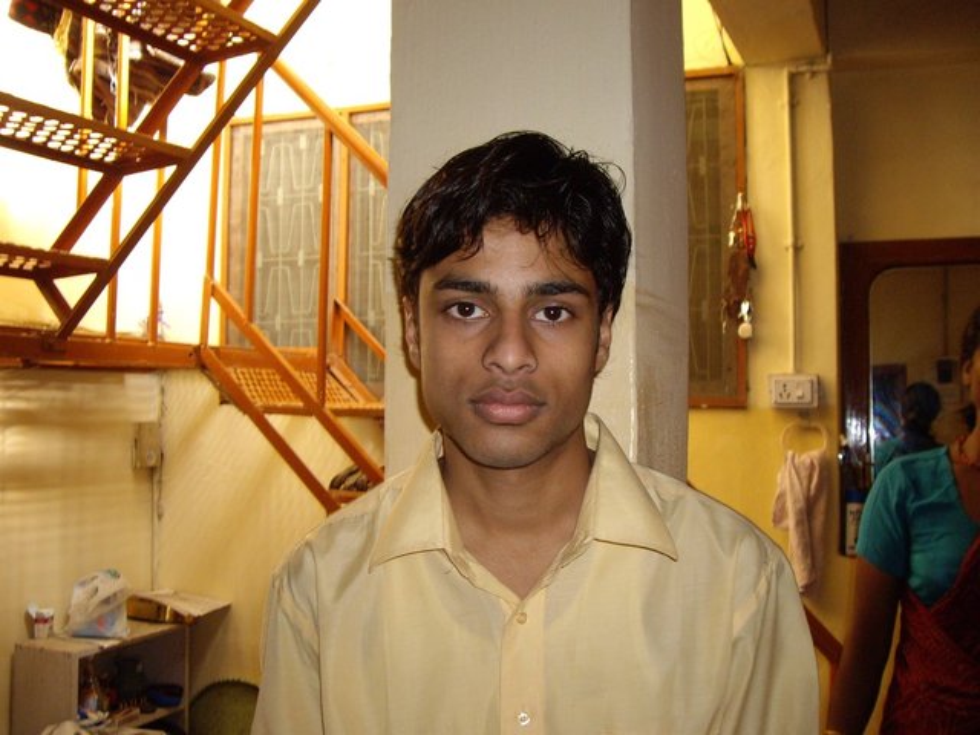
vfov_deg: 37.7
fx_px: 1076
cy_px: 368
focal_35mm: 38
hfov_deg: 49.0
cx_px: 490
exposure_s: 1/40
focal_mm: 6.2
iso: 200
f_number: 2.7
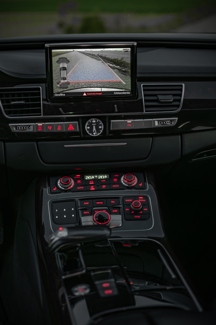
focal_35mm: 56
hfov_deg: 24.3
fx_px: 501
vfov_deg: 36.0
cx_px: 104
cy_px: 167
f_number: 1.8
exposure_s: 1/50
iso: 200
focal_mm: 35
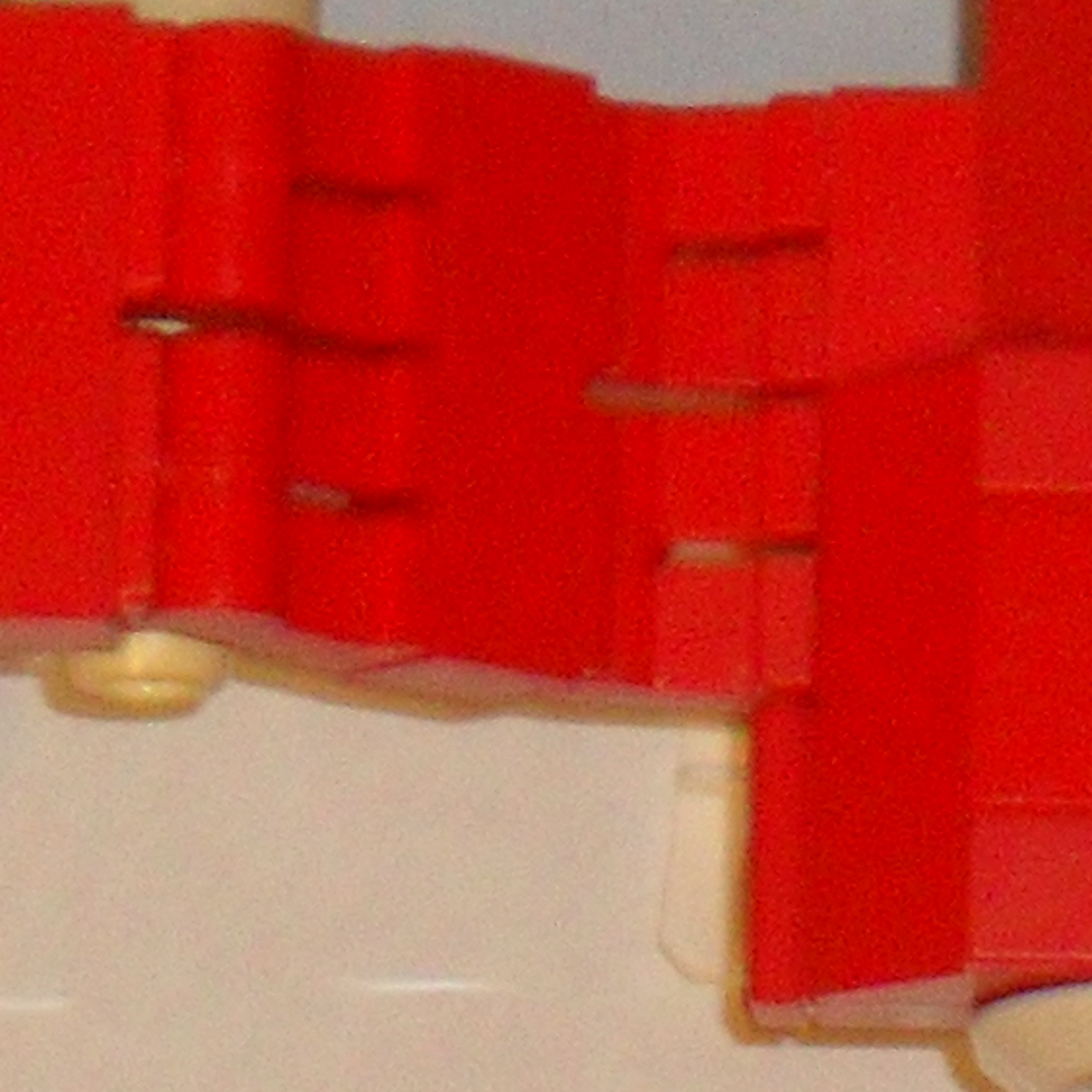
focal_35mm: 441
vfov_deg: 3.9
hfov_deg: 4.0
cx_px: 1243
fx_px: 15739
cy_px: -1067
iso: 200
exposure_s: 1/60
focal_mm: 13.6
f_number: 5
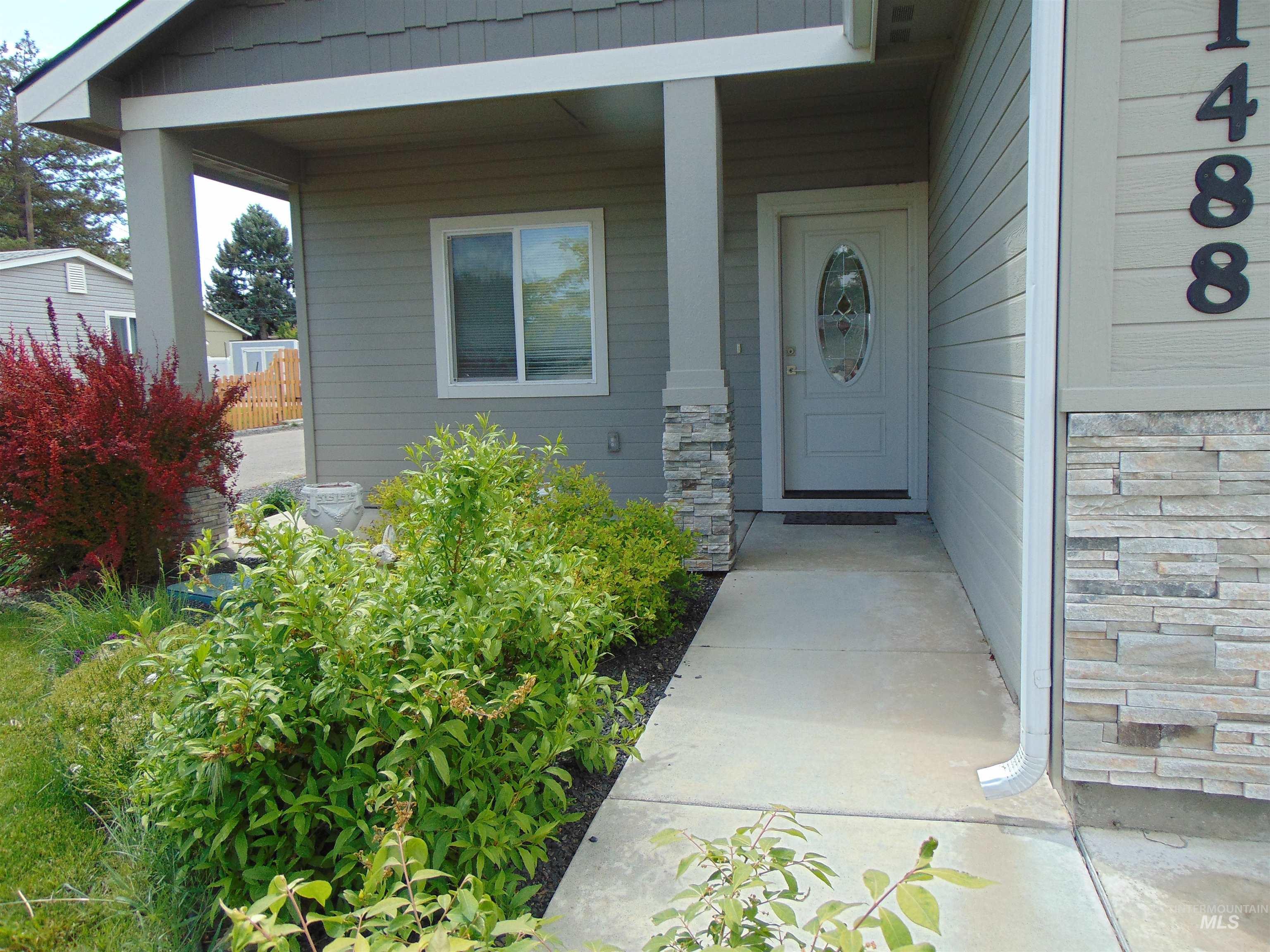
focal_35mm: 25
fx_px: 917
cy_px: 476
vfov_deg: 54.9
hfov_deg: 69.4
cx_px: 635
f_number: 3
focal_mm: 4.5
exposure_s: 1/500
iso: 80
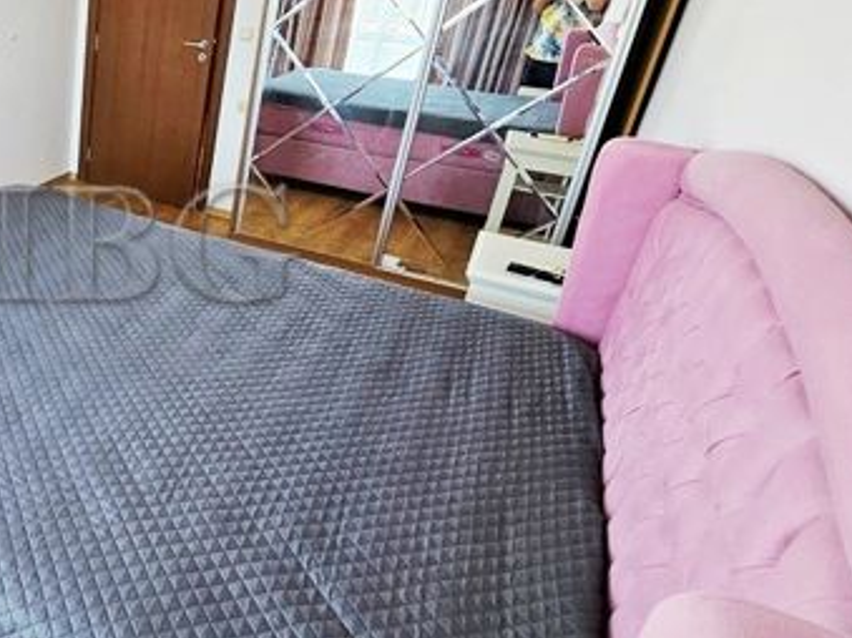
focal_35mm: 27
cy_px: 259
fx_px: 664
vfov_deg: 51.0
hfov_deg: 54.2
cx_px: 41
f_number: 2.2
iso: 125
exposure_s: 1/50
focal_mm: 1.7
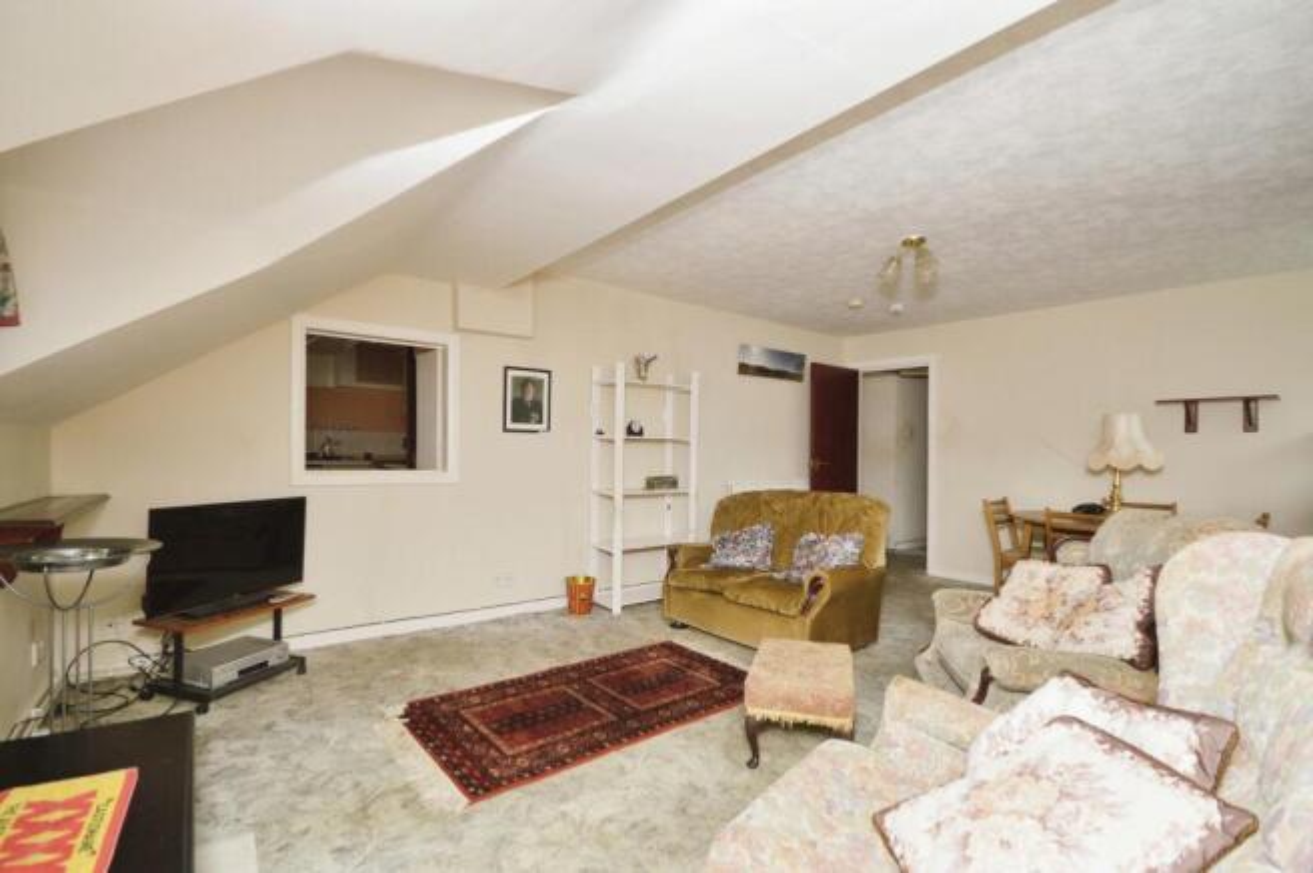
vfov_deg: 77.2
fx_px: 547
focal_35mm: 15
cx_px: 656
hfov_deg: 100.4
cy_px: 436
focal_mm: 10
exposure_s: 1/40
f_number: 7.1
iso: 400
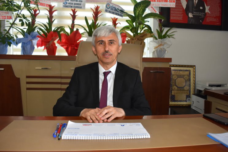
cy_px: 76
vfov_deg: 43.6
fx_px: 190
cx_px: 114
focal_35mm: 30
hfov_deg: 61.9
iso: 800
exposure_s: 1/100
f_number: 5
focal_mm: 20
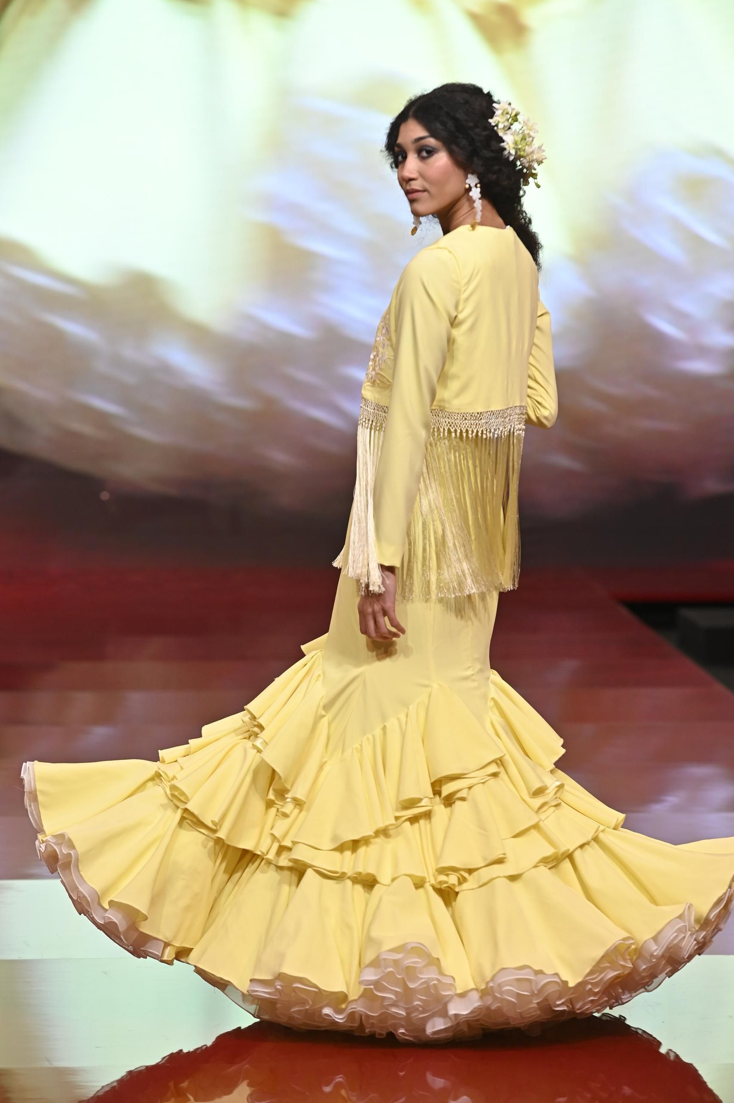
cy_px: 544
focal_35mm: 114
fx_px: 3491
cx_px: 373
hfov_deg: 12.0
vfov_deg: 18.0
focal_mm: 112
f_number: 4
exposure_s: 1/200
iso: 400
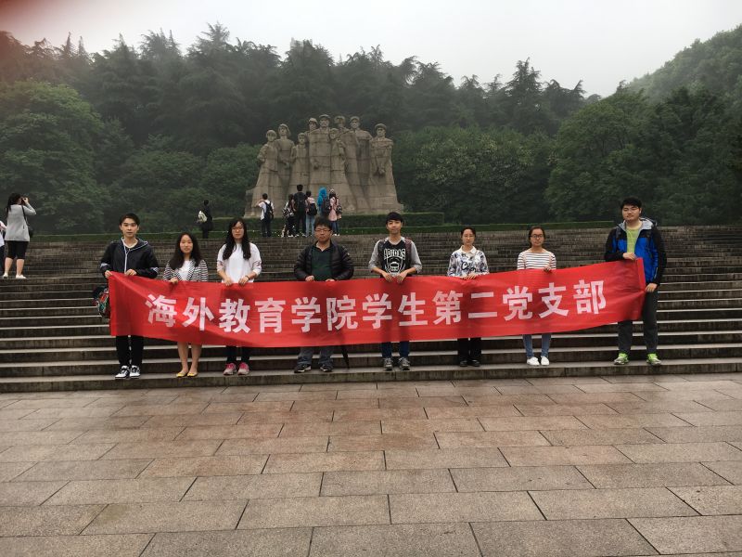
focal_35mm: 29
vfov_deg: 48.2
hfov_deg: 61.7
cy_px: 278
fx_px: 622
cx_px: 371
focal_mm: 4.15
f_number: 2.2
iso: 25
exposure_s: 1/232
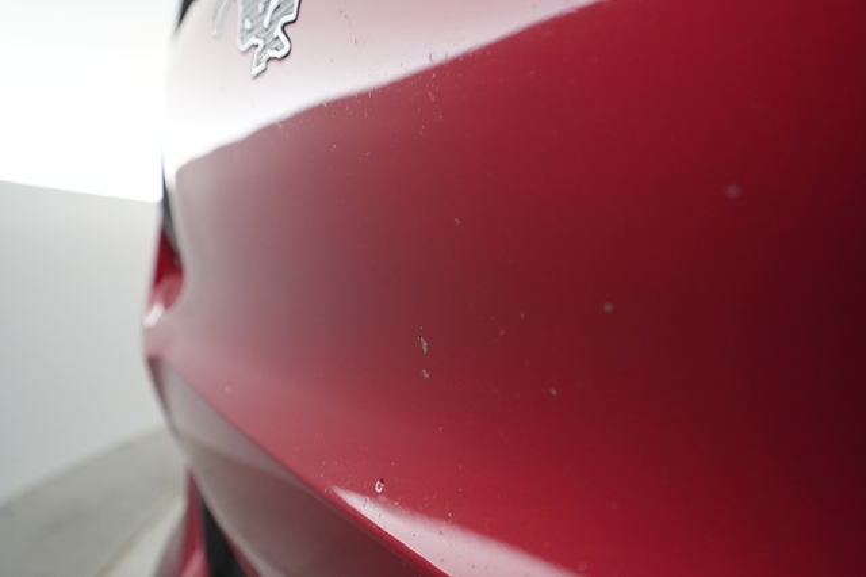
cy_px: 288
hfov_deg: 65.5
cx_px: 433
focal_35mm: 28
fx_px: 673
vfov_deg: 46.4
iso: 4000
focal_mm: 28
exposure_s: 1/80
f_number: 5.6
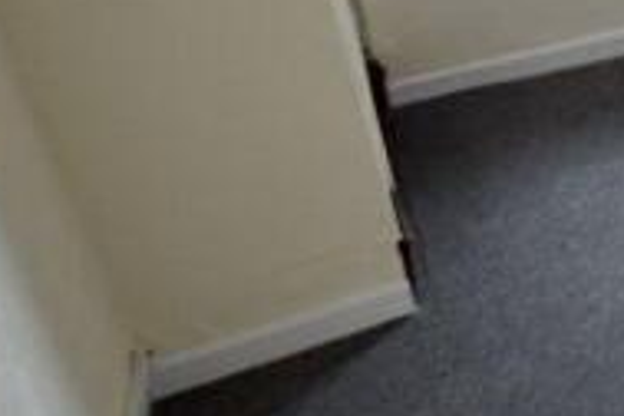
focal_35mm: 52
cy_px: 15
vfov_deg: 24.9
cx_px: 928
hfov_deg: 27.2
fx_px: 901
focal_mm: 10
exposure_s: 1/8
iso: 100
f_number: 3.5
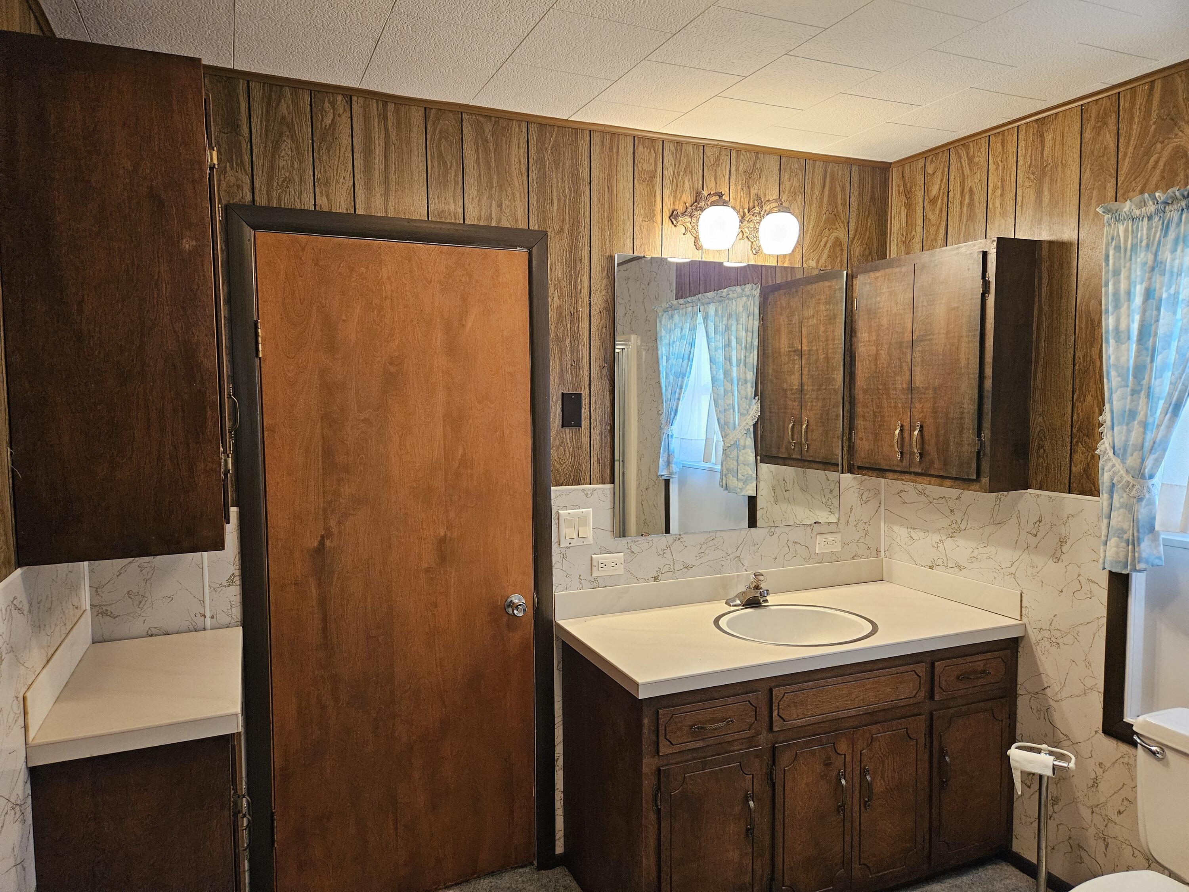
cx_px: 594
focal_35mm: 23
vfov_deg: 58.9
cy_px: 446
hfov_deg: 73.9
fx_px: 790
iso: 640
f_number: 1.8
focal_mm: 5.4
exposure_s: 1/120
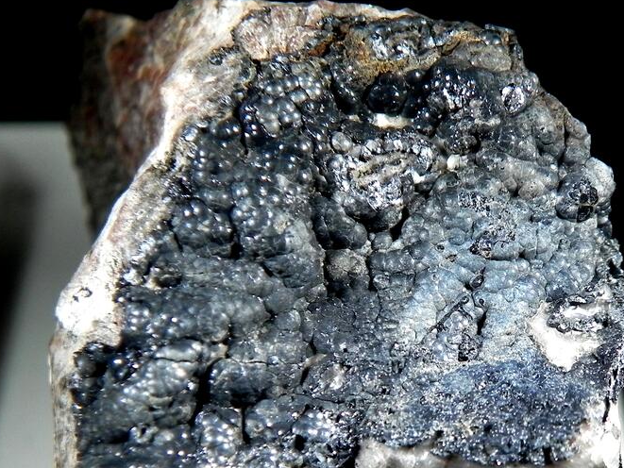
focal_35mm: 87
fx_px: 1569
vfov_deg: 16.9
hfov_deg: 22.4
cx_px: 400
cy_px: 368
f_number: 3.2
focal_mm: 8.2
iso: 160
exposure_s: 1/270
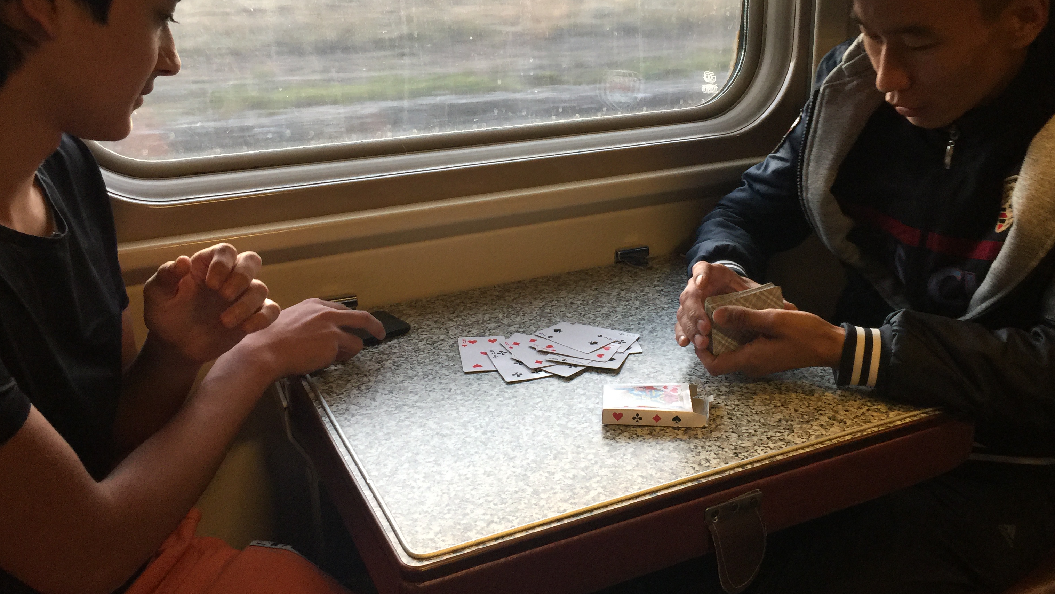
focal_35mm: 34
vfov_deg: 34.6
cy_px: 262
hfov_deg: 58.0
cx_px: 561
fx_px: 951
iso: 80
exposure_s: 1/33
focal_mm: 4.15
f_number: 2.2
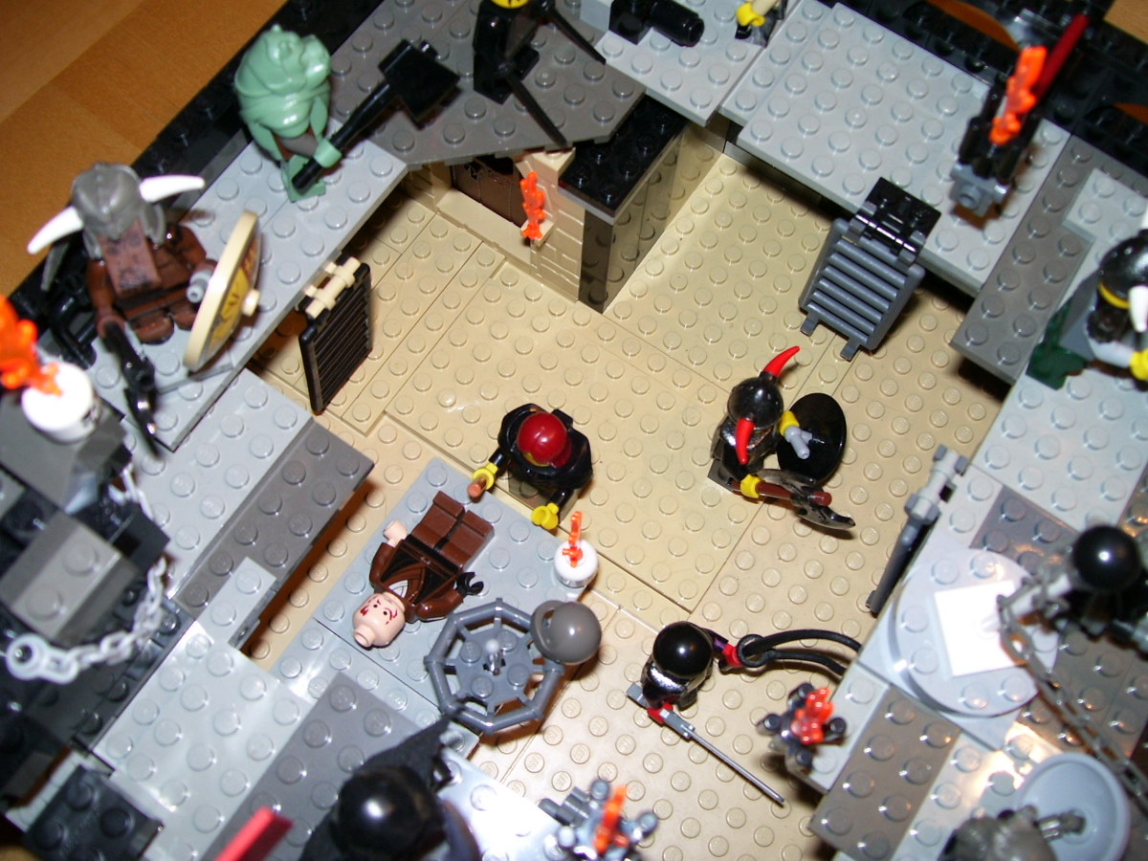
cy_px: 430
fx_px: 1194
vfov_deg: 39.7
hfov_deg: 51.4
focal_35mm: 36
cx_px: 574
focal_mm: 6
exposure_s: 1/60
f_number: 2.7
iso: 80
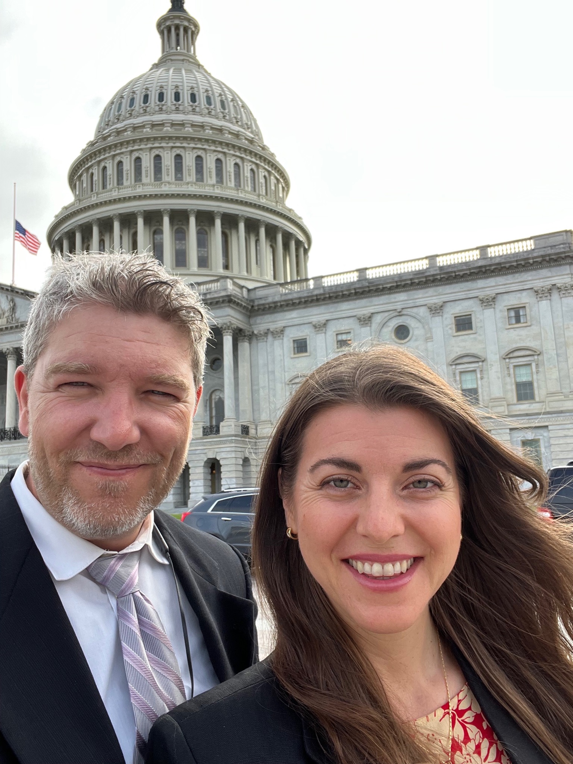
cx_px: 286
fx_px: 662
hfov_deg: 46.8
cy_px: 382
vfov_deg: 60.0
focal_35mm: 30
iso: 32
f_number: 2.2
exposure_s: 1/243
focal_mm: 2.71
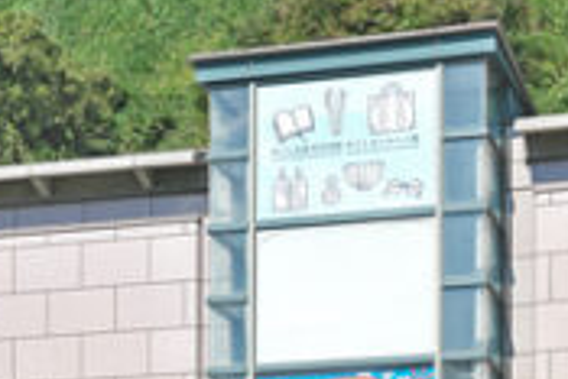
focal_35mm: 106
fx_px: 1674
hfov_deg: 18.9
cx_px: 536
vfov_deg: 12.1
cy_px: 632
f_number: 10
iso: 100
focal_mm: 31
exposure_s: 1/320
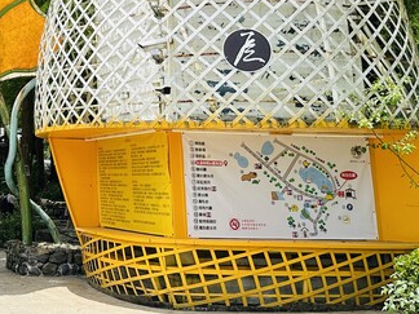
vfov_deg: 22.4
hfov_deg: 27.5
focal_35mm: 63
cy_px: 1
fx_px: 763
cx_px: -65
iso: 80
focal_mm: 6.86
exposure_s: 1/5263
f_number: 1.78
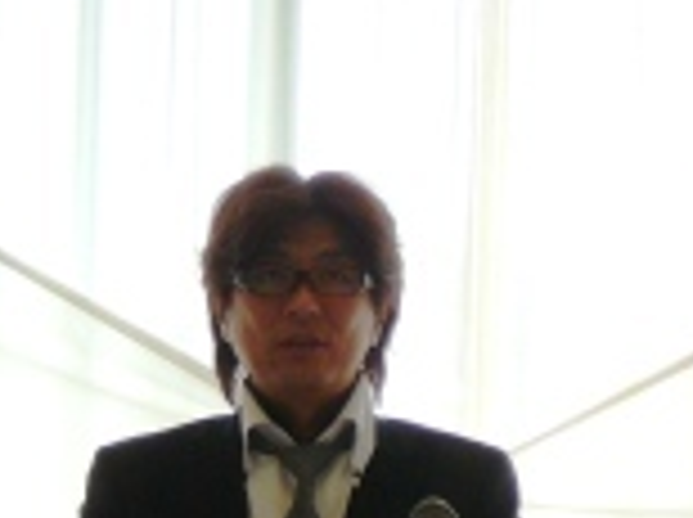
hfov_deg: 5.0
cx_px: 320
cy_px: 495
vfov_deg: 3.7
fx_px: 7975
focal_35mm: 399
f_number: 4
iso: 100
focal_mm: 20.4
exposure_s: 1/60
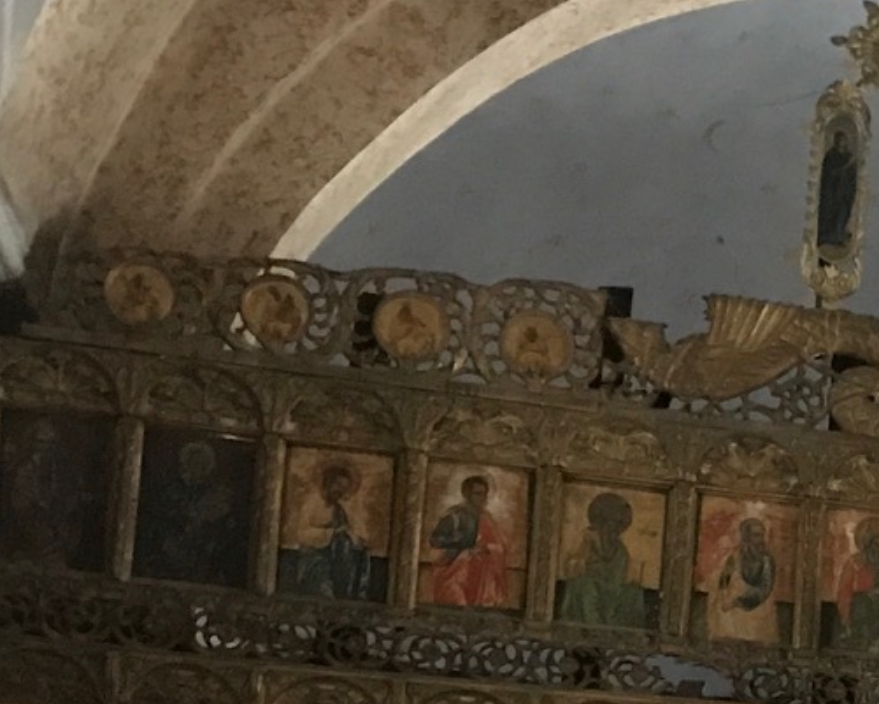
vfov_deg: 13.4
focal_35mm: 110
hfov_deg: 16.0
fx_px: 2862
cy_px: 976
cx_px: 1335
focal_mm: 3.99
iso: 100
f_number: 1.8
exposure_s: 1/4
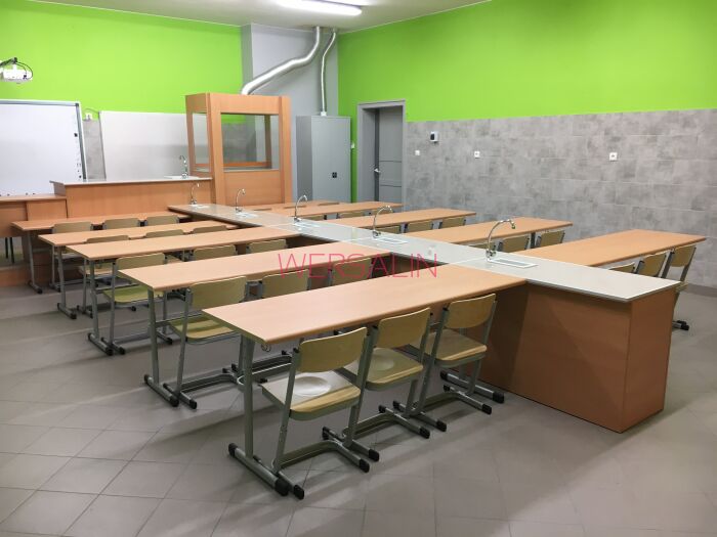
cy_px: 268
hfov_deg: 61.7
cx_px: 358
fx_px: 601
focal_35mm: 29
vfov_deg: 48.2
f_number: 2.2
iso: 64
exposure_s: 1/33
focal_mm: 4.15
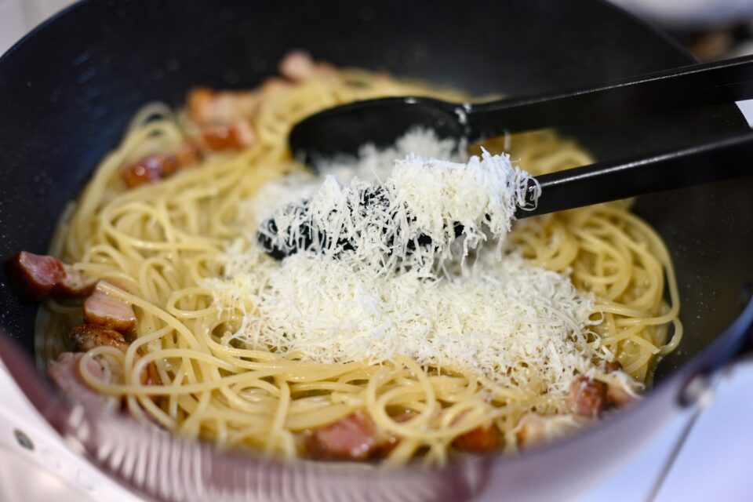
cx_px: 376
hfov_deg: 39.6
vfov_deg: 27.0
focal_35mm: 50
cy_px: 251
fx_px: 1046
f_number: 1.8
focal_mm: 50
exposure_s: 1/100
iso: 360
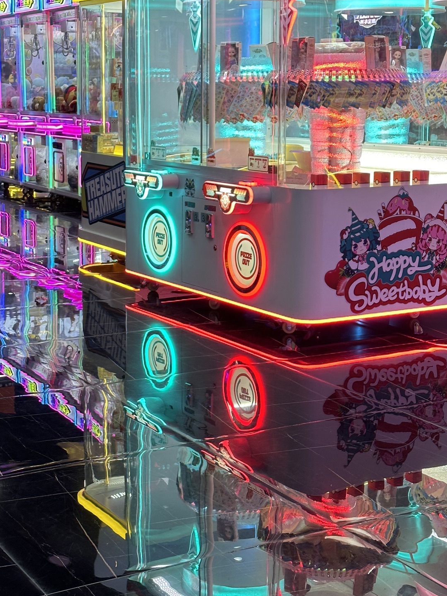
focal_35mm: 67
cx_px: 224
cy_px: 231
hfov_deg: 21.9
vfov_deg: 28.9
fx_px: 1153
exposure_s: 1/100
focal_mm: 6.86
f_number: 1.78
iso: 64
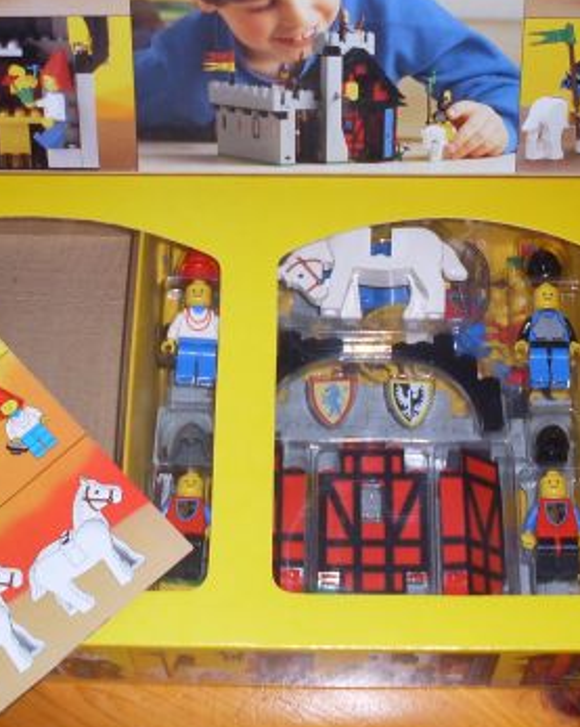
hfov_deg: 19.9
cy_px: 184
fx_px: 1654
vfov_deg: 24.5
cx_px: 318
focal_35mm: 77
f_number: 2.8
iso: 100
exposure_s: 1/45
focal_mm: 6.3
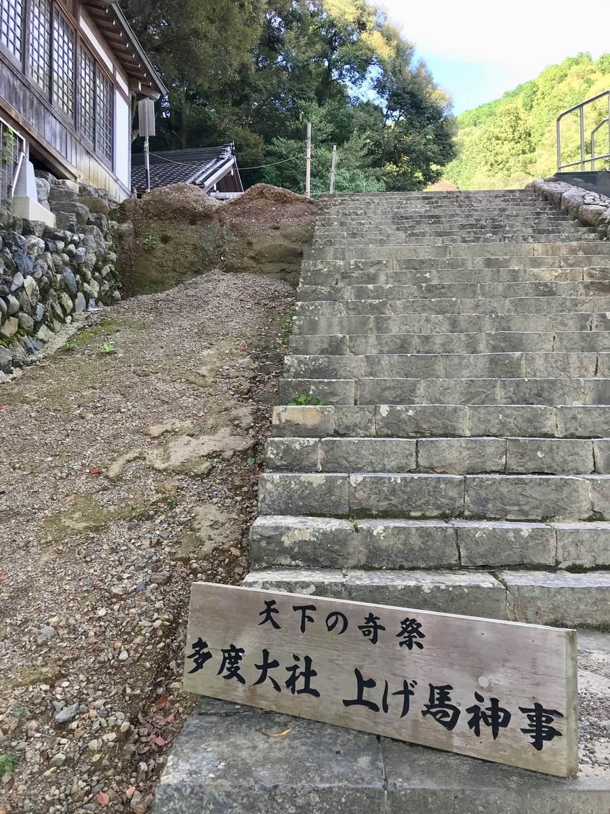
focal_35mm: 28
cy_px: 407
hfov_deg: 49.7
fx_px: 658
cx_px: 305
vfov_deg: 63.4
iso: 25
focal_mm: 3.99
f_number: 1.8
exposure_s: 1/93
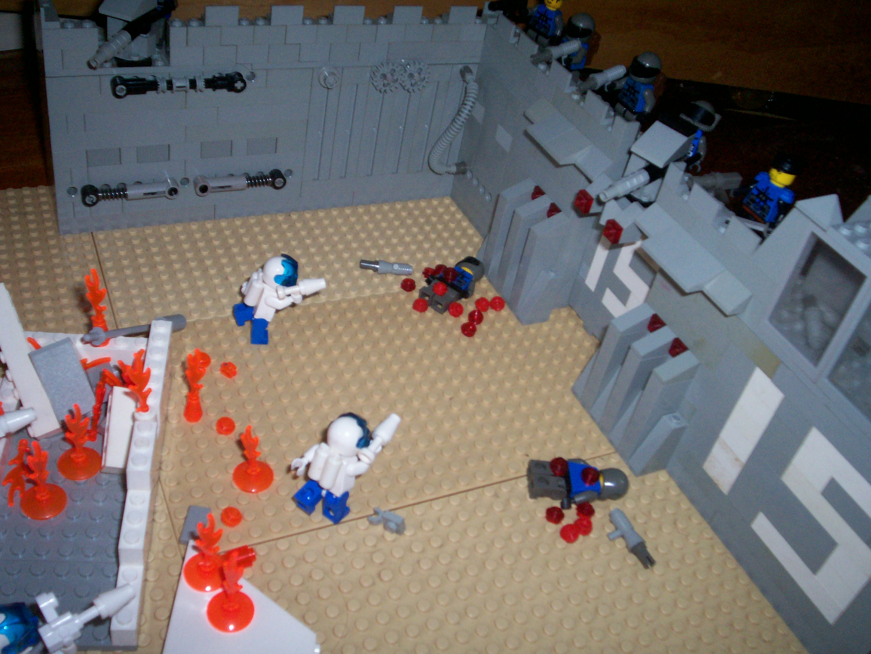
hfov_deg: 51.4
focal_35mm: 36
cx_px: 436
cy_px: 327
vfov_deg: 39.7
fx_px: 906
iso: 140
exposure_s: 1/22.6
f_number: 4.5
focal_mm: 5.9
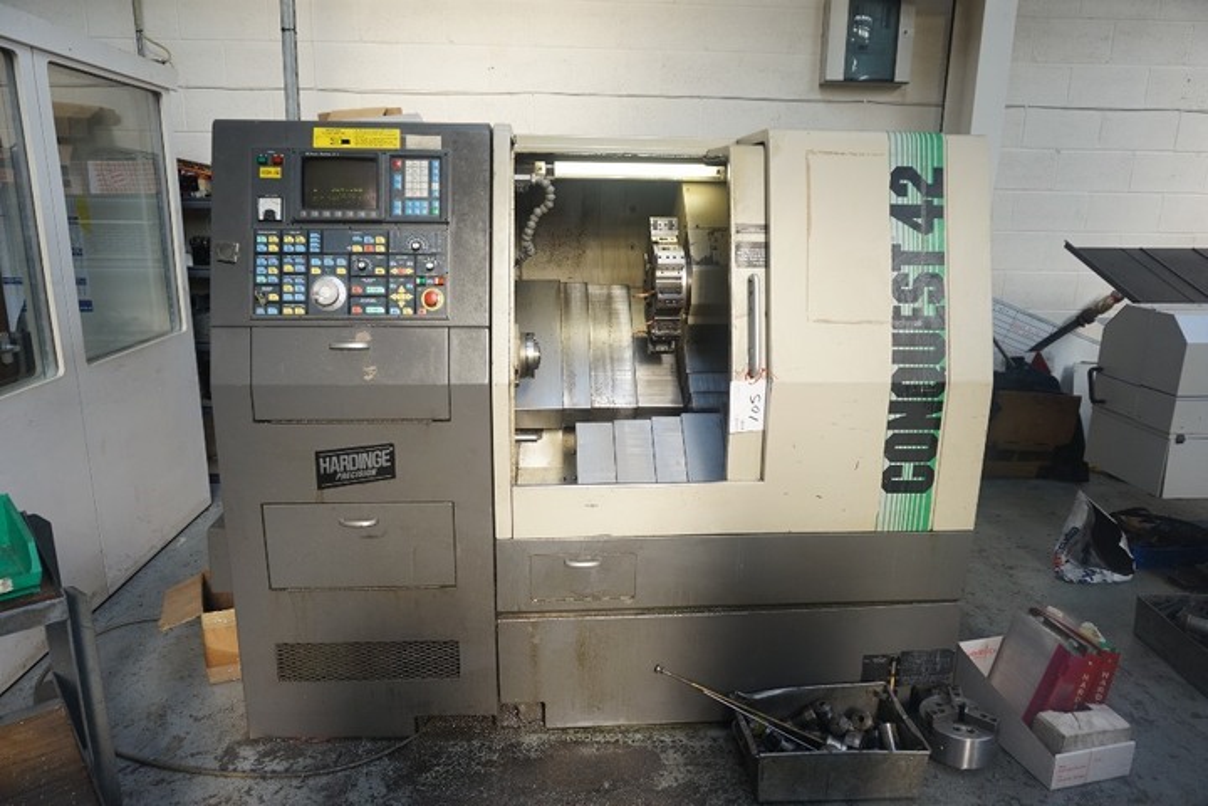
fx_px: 805
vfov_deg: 53.1
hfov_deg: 73.7
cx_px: 604
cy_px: 403
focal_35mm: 24
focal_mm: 16
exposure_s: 1/160
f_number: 4
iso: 250
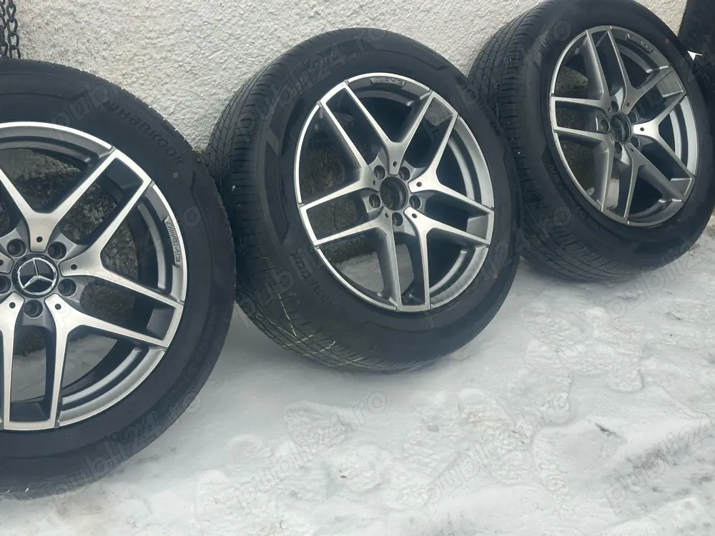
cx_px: 358
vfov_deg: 30.3
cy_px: 268
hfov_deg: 39.7
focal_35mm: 48
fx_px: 991
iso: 64
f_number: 1.78
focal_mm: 6.86
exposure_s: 1/631
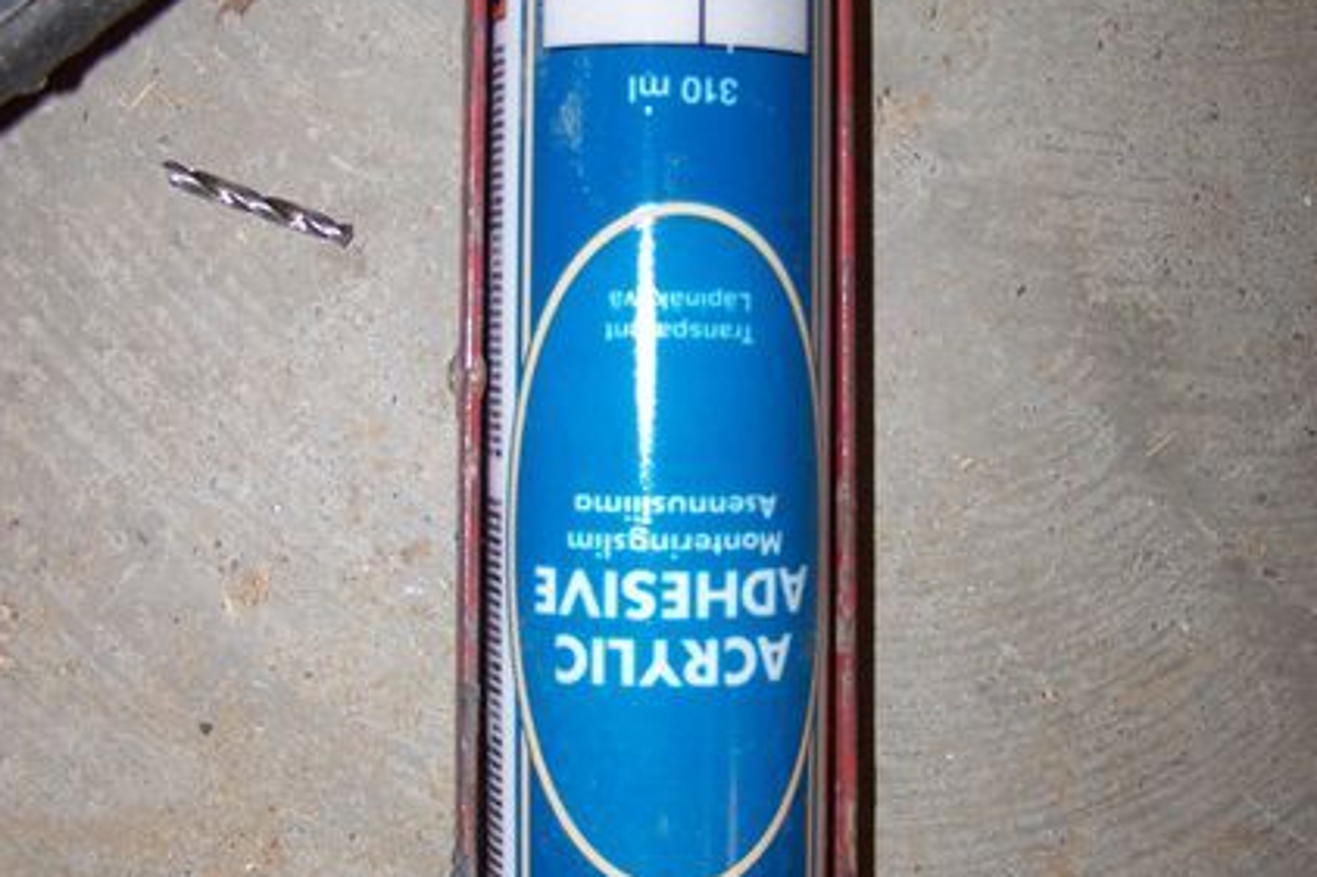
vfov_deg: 22.6
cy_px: 356
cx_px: 718
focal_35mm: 60
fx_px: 2194
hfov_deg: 33.4
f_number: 2.8
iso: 80
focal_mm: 6.3
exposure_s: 1/60
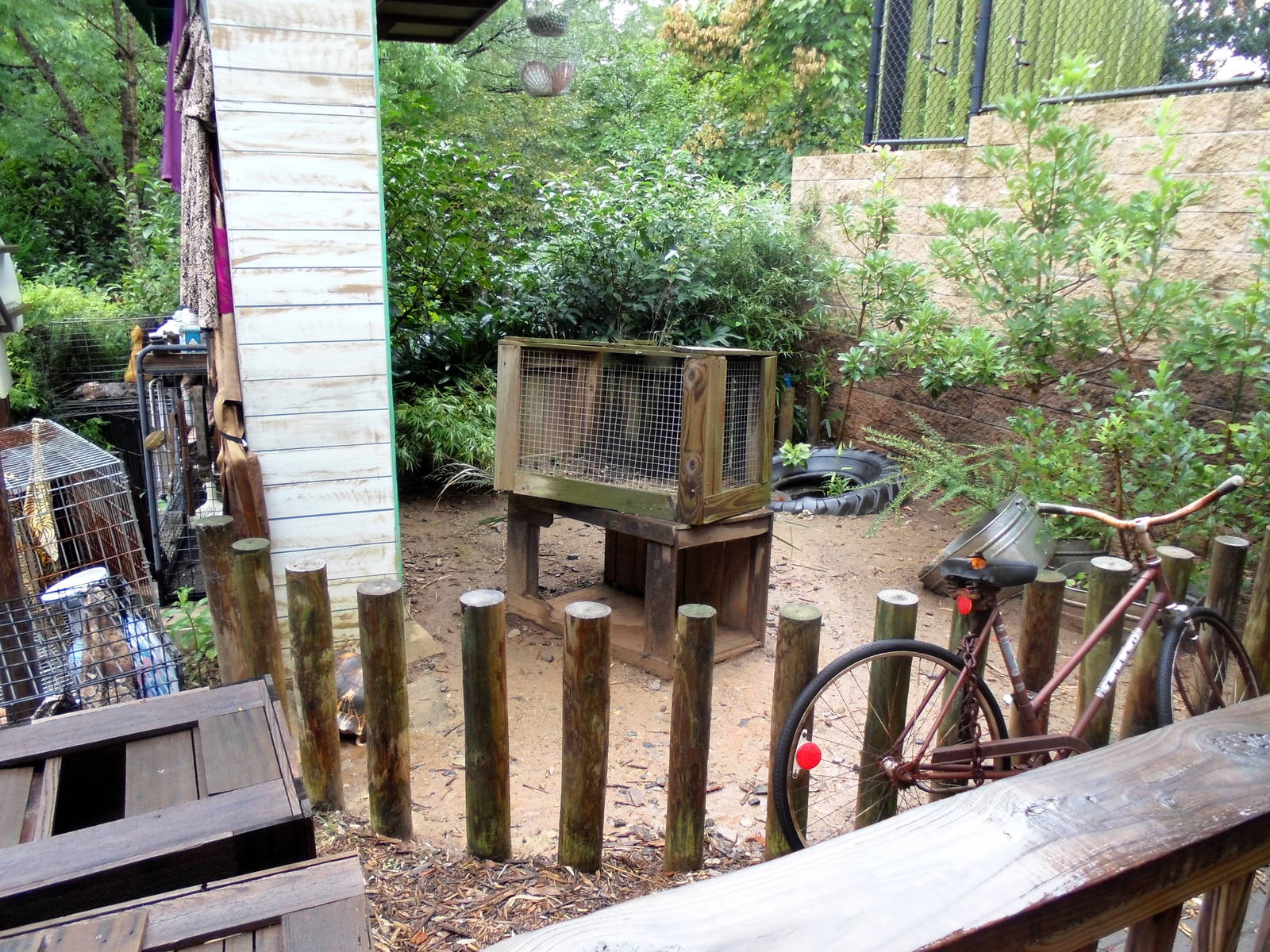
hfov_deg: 67.3
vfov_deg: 53.1
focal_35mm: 26
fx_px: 954
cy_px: 476
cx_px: 635
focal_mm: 4.6
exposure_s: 1/30
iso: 80
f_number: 3.5
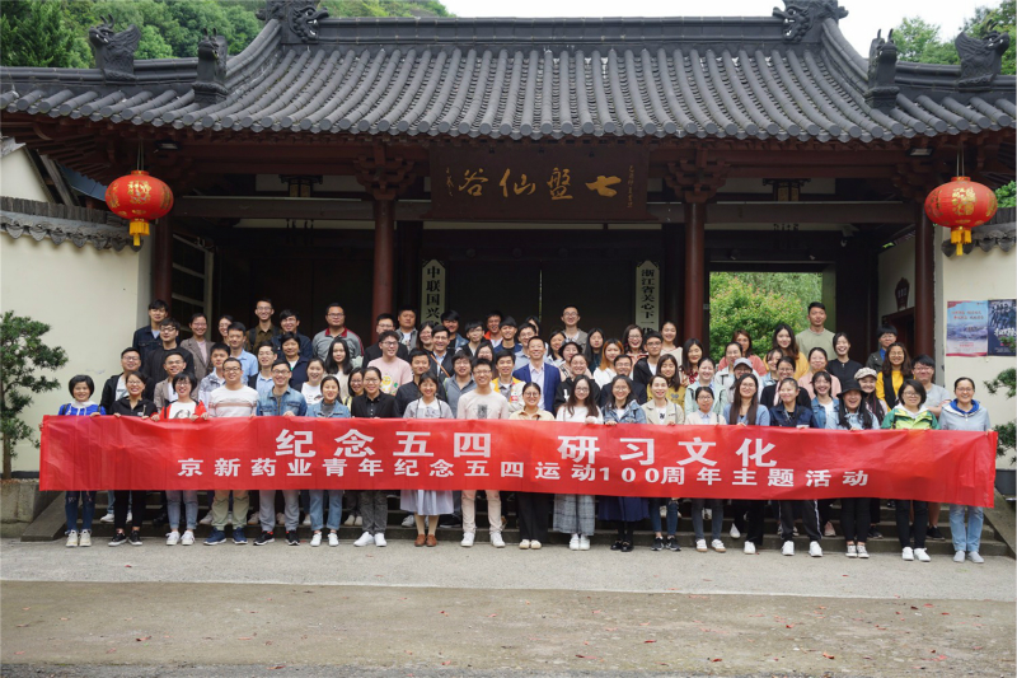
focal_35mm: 38
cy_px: 339
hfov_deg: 50.7
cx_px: 508
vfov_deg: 35.0
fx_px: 1073
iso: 100
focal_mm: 38
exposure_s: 1/80
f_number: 5.6
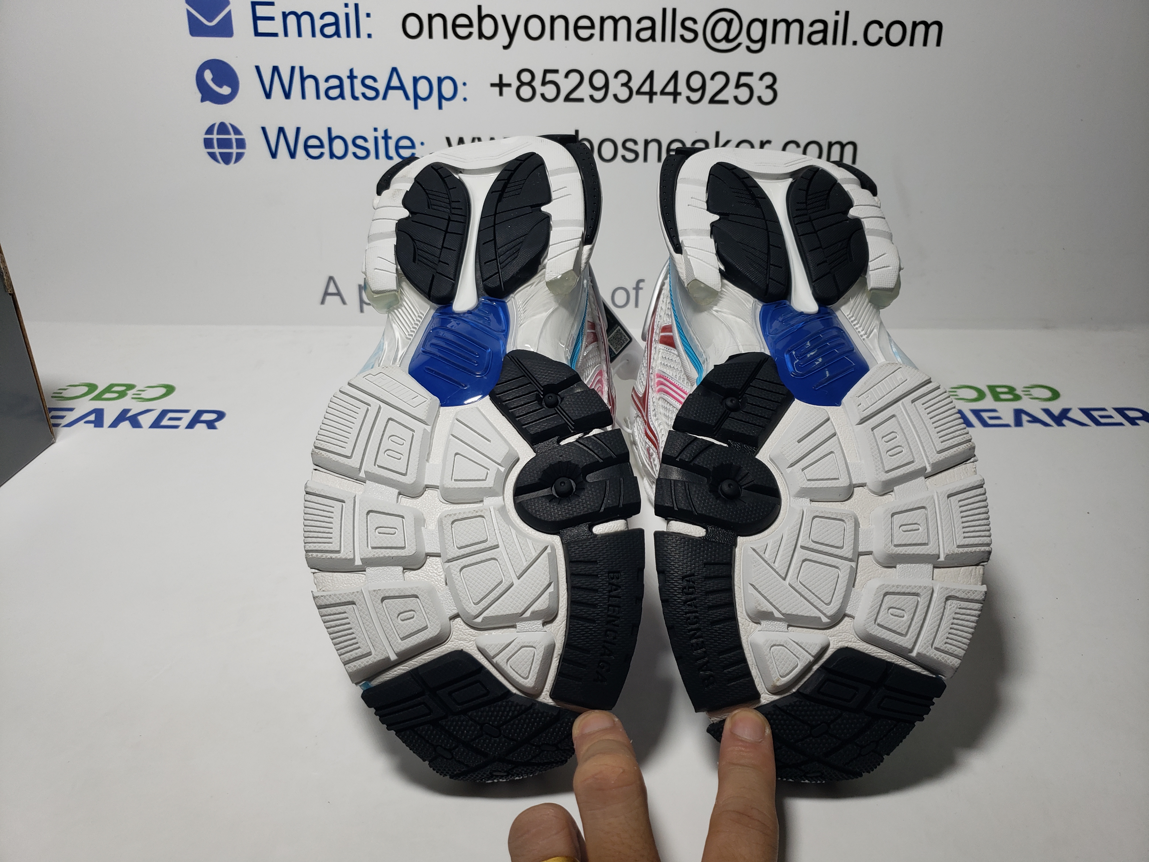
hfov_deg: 67.3
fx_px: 863
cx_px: 574
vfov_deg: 53.1
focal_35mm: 26
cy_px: 431
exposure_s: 1/563
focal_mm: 4.3
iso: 50
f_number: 1.5
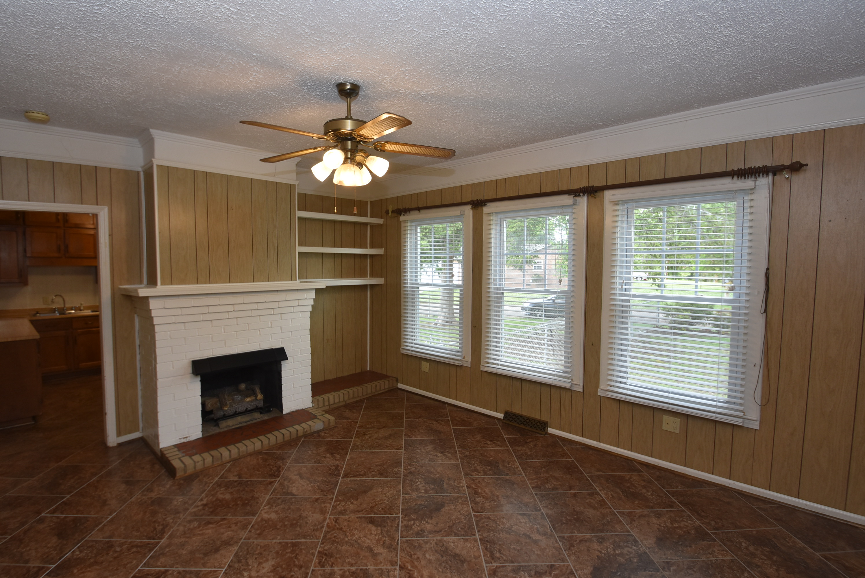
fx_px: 397
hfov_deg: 94.9
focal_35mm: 16
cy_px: 289
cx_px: 432
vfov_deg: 72.2
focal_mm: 11
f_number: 5.6
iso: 400
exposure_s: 1/60
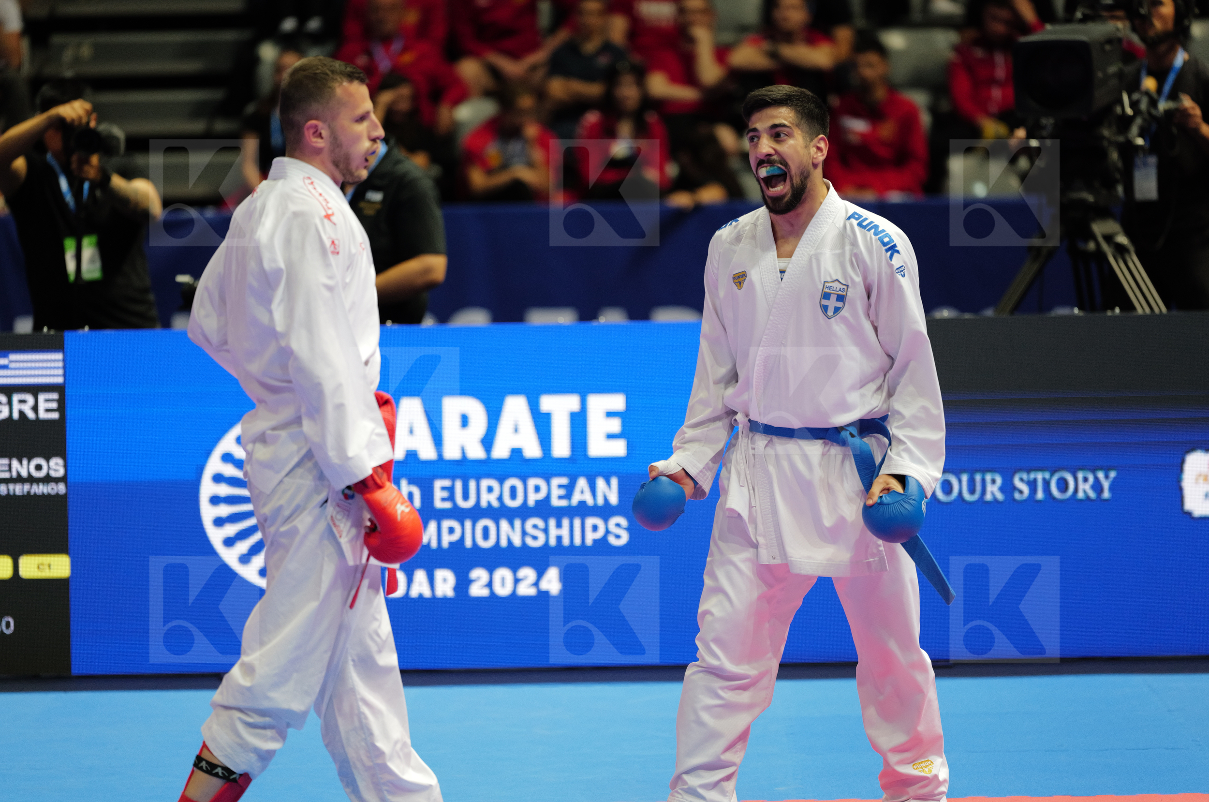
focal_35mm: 175
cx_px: 604
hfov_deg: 11.8
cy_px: 401
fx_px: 5867
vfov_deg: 7.8
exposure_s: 1/1000
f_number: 2.8
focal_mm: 175
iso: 2500
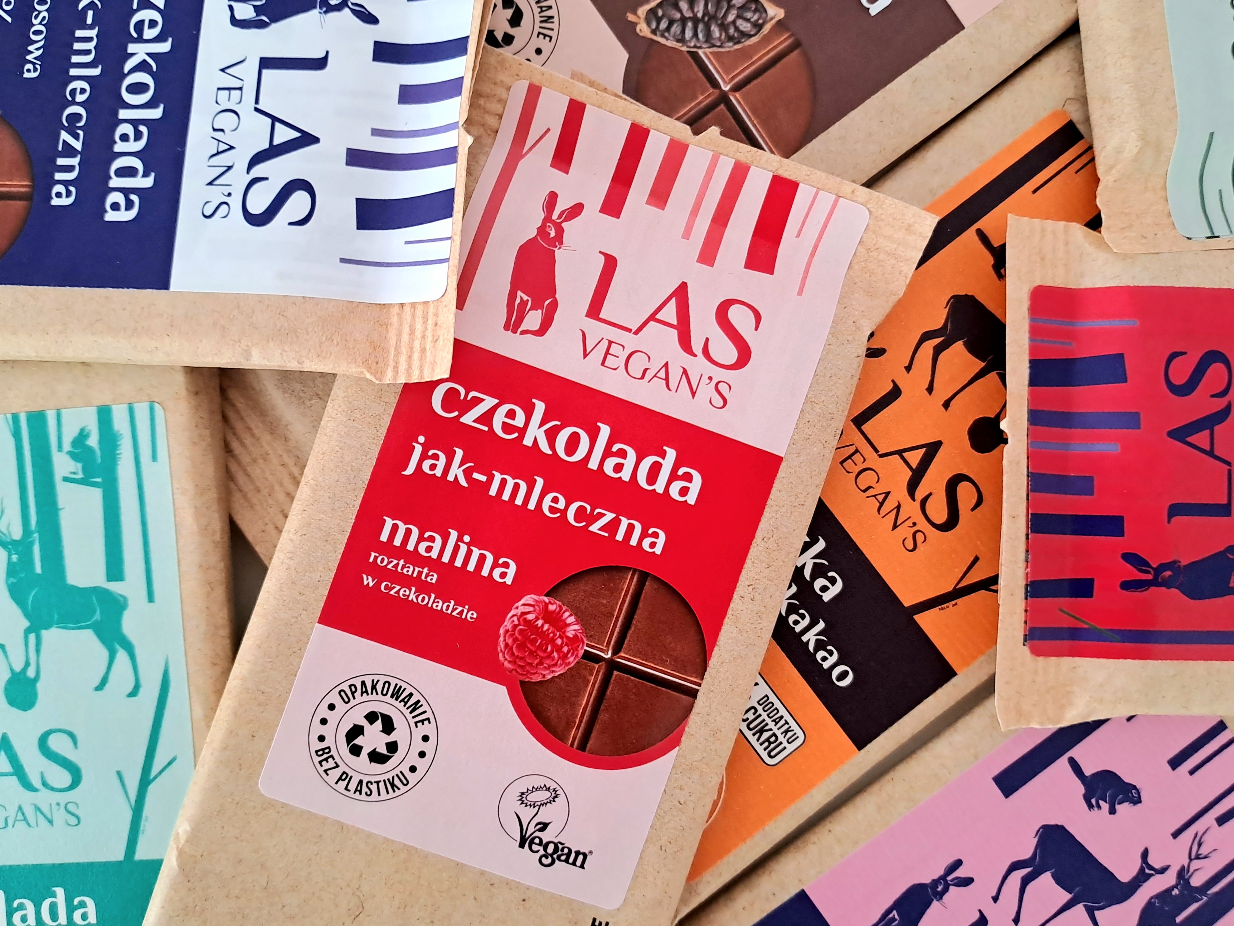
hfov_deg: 69.4
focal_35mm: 25
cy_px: 463
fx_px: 891
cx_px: 617
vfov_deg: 54.9
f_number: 1.8
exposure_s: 1/50
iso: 320
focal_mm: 4.65
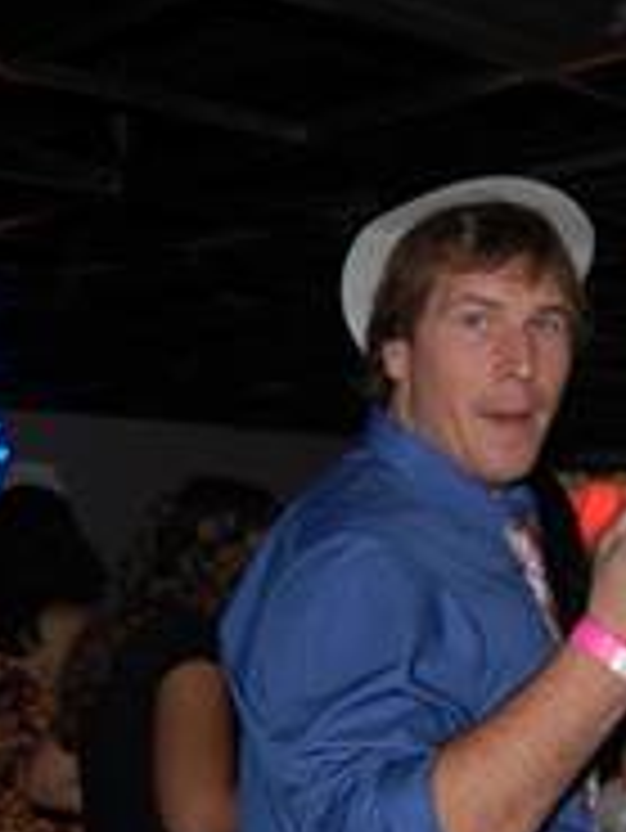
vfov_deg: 27.1
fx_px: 1686
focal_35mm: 70
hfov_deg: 20.5
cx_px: 603
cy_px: 697
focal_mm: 18
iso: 400
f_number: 3.5
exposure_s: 1/60
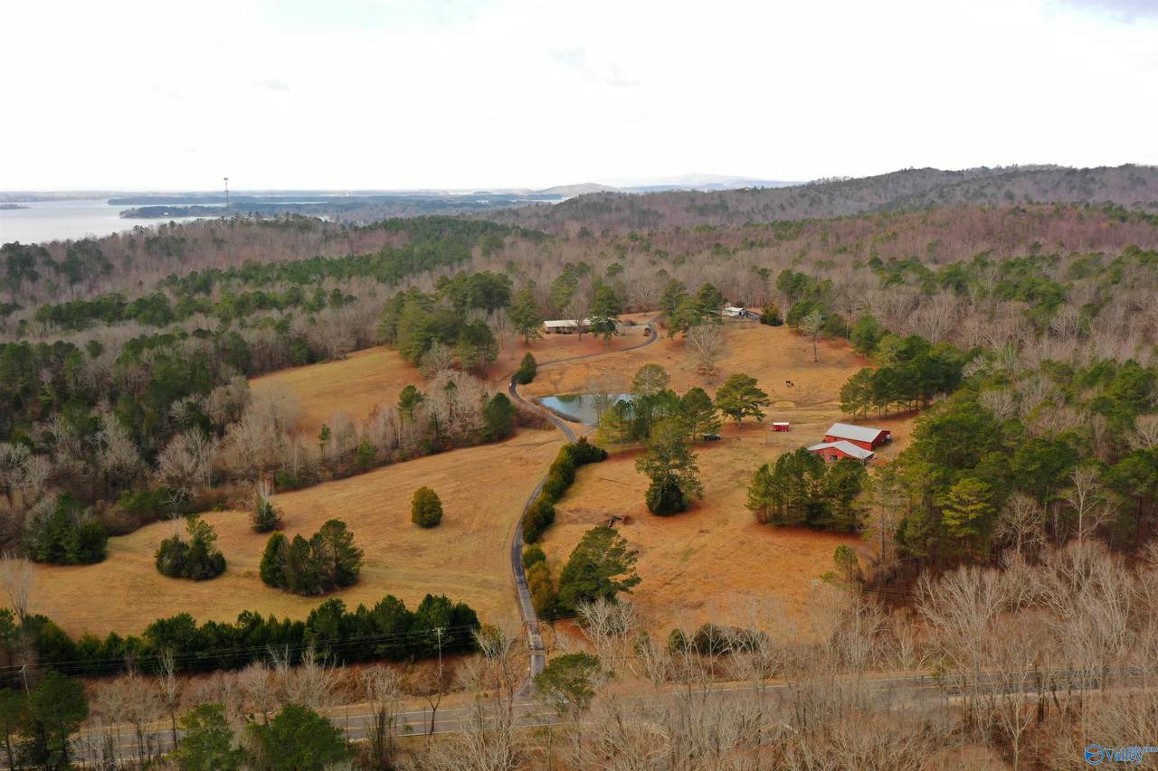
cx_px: 579
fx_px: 900
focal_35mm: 28
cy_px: 386
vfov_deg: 46.4
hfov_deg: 65.5
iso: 100
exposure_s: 1/60
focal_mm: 10.26
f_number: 7.1
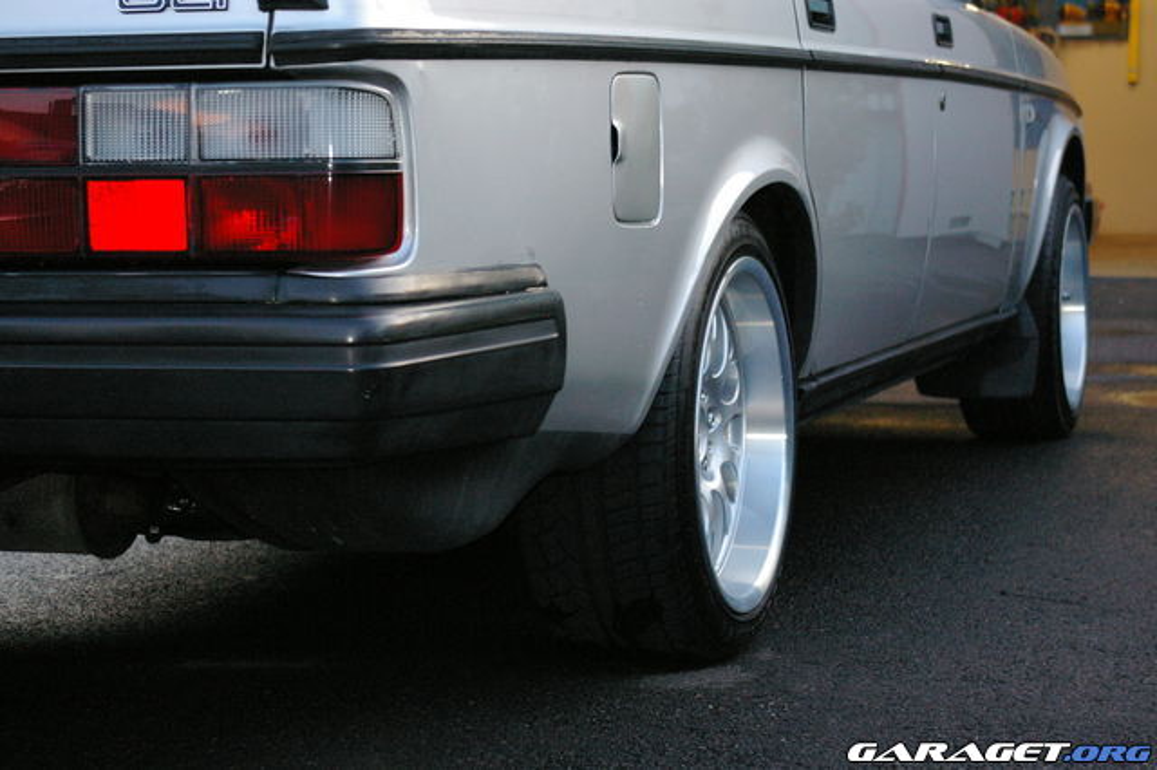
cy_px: 385
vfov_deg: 16.6
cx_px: 578
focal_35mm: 82
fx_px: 2634
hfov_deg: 24.8
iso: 1600
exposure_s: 1/90
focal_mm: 55
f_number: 5.6
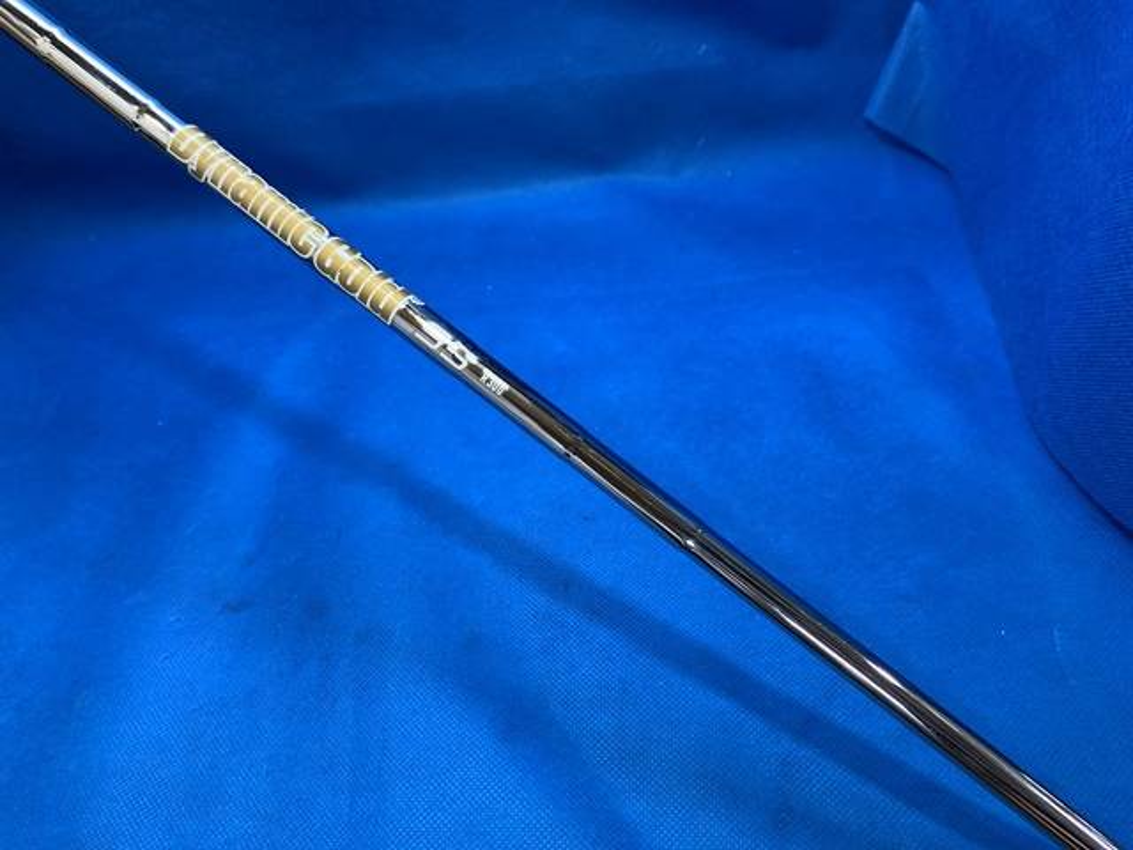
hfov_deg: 67.3
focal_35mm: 26
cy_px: 425
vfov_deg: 53.1
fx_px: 851
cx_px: 566
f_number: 1.8
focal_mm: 4.25
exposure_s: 1/60
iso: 100
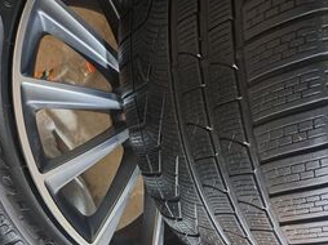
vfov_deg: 40.0
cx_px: 138
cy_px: 169
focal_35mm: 35
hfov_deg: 52.4
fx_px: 331
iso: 1000
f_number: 1.8
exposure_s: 1/14
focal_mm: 5.23
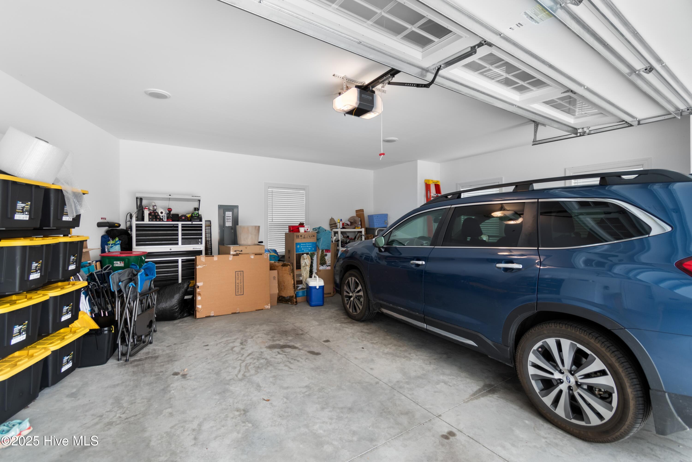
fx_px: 288
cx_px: 346
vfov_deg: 77.3
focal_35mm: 15
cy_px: 231
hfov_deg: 100.4
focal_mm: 10
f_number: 4.5
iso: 100
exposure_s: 1/10
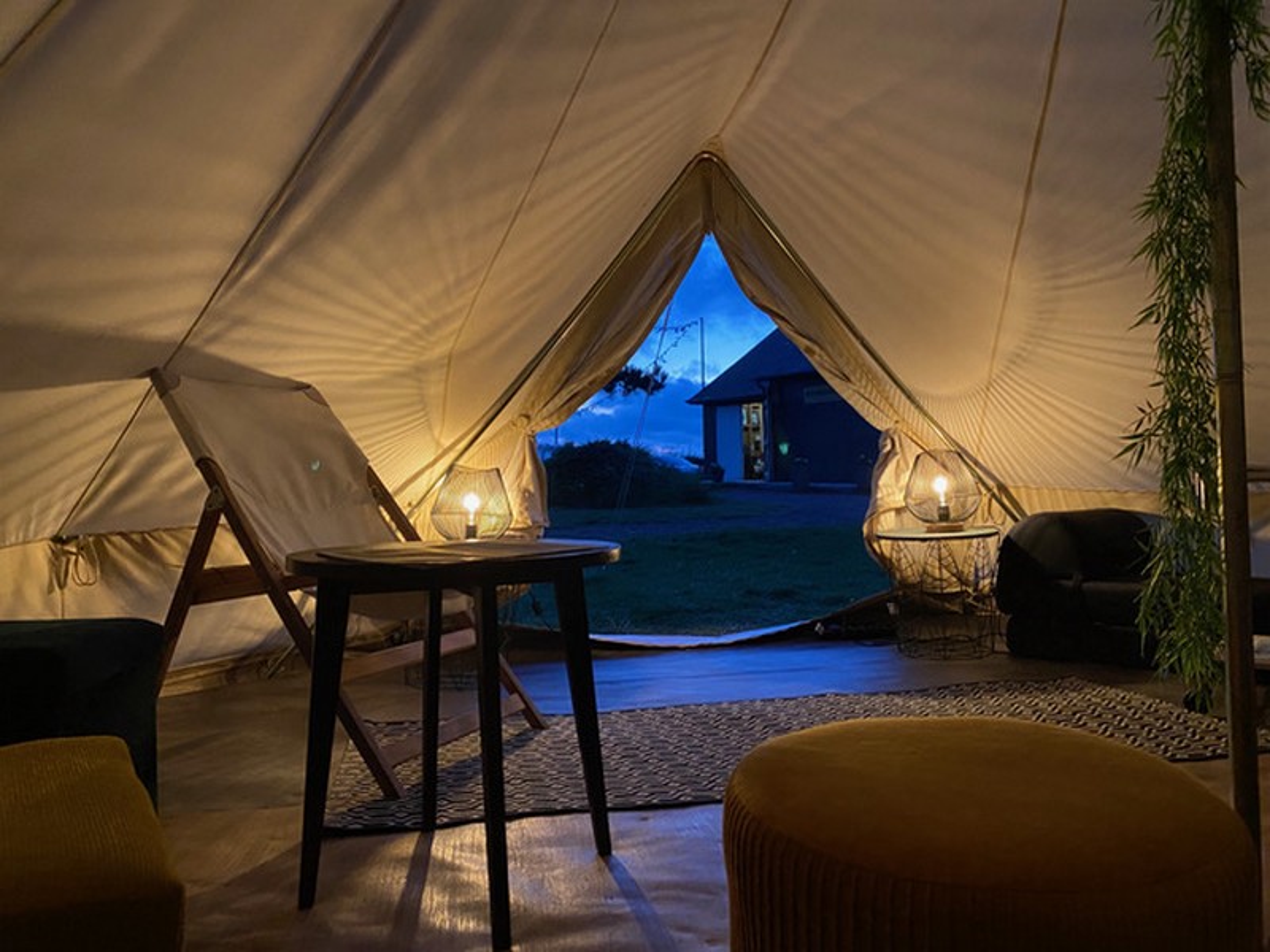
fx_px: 954
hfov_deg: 67.3
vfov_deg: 53.1
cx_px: 635
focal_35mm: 26
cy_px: 476
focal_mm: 4.25
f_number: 1.8
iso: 640
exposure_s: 1/30
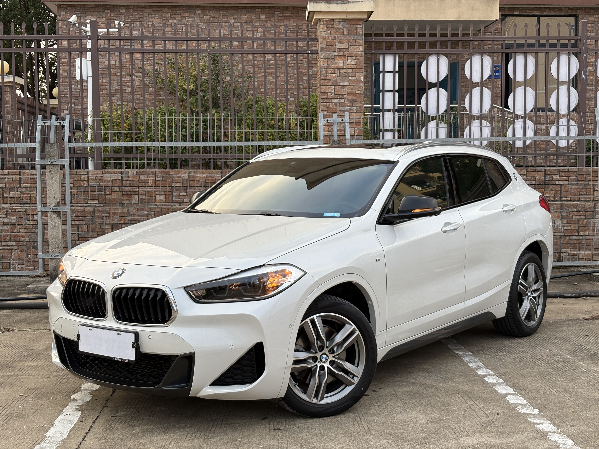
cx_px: 300
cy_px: 224
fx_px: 900
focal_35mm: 52
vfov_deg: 28.0
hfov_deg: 36.8
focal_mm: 5.96
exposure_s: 1/365
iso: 40
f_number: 1.6
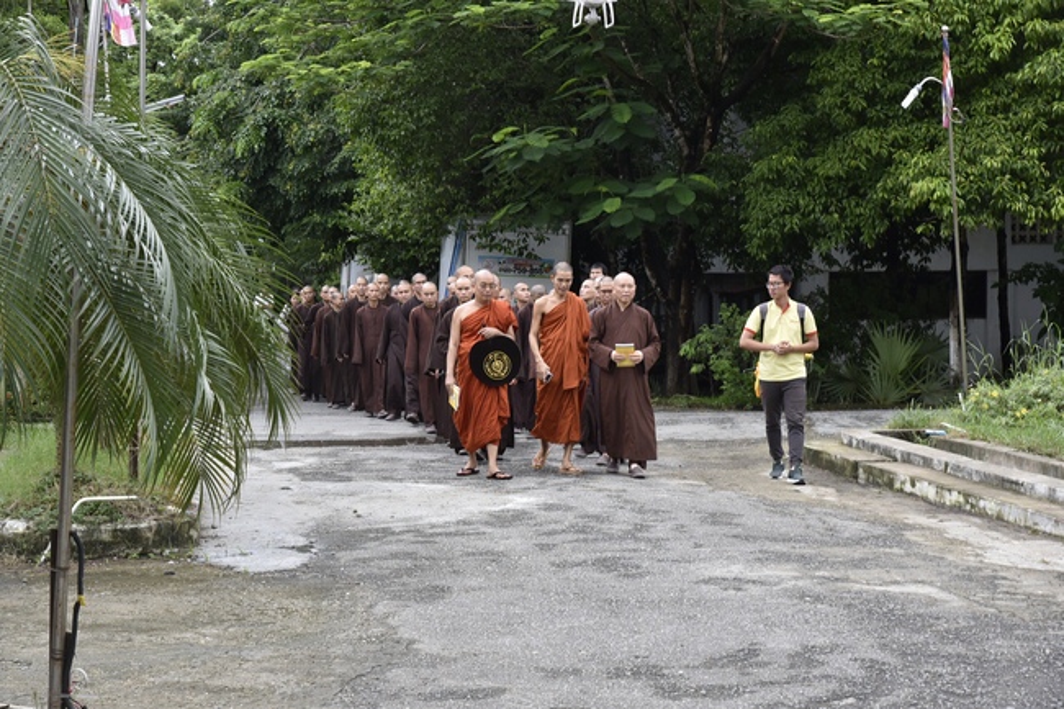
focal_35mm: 70
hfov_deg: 28.9
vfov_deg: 19.4
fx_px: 2068
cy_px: 354
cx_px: 532
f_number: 11
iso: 500
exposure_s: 1/80
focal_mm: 70
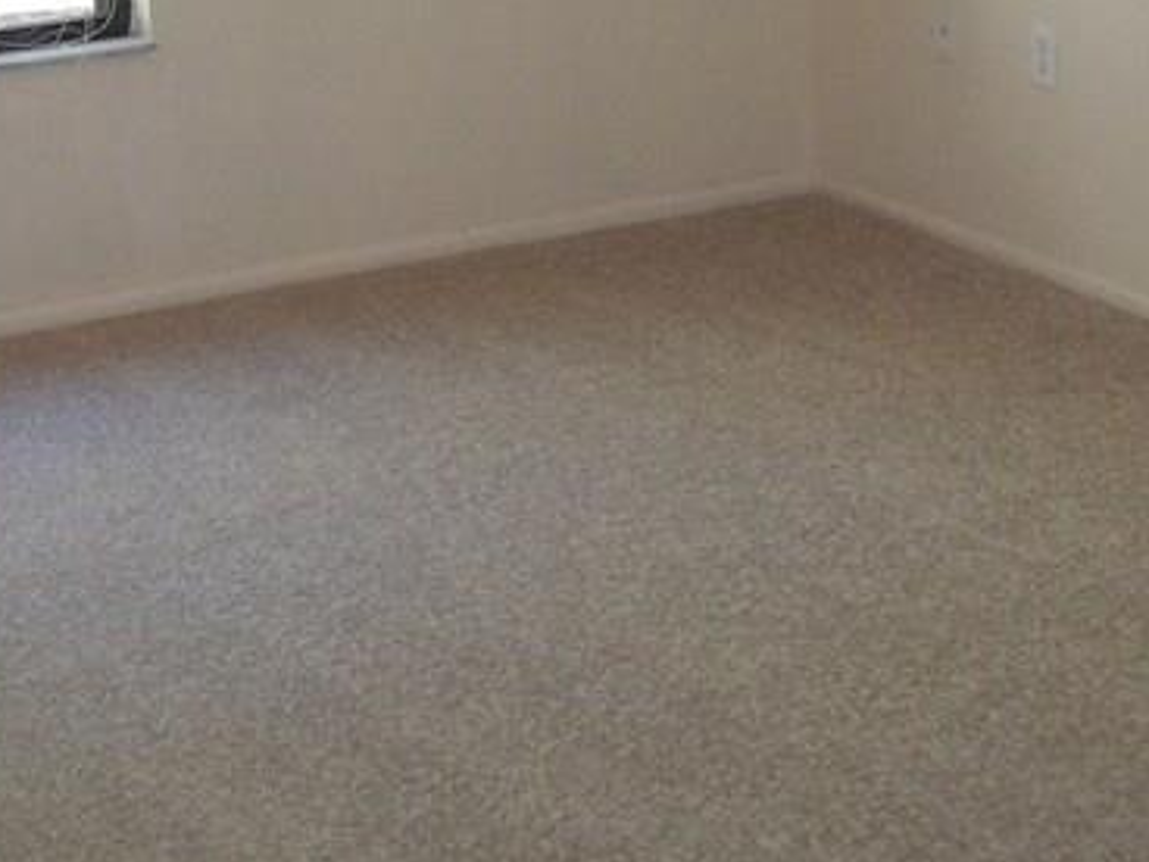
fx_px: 2954
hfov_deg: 22.0
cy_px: -106
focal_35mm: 89
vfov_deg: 16.1
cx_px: 606
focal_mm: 5.7
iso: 160
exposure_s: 1/50
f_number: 2.9
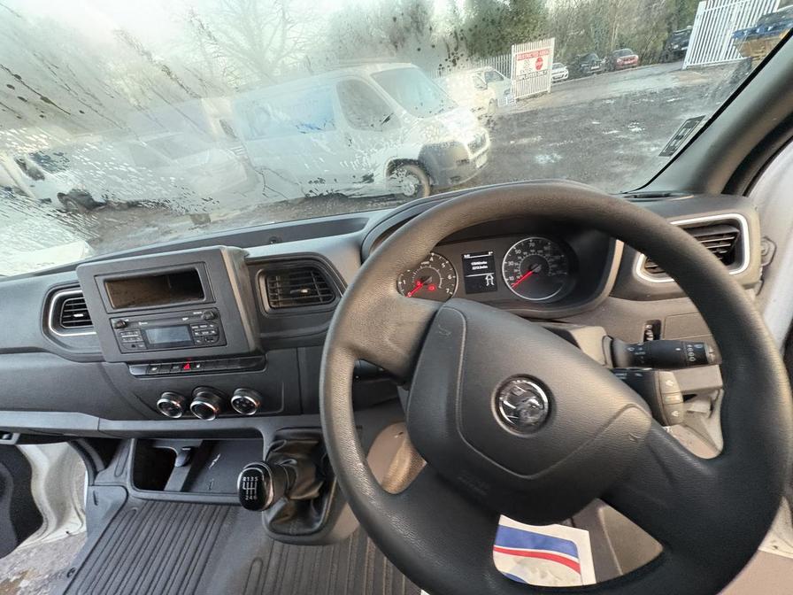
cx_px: 396
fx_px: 321
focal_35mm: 14
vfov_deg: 85.7
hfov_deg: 102.1
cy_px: 298
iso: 640
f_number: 2.2
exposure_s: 1/60
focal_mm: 2.22
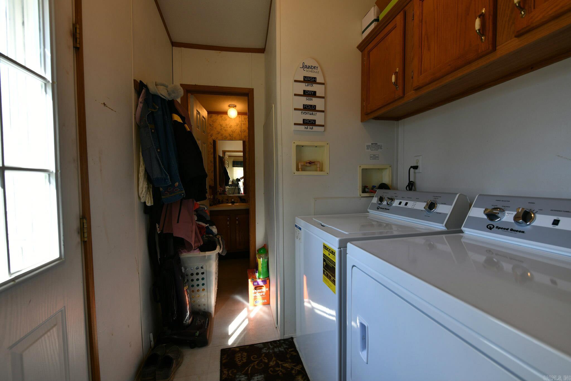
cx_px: 286
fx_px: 238
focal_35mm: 15
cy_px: 190
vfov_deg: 77.3
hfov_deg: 100.4
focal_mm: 15
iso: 160
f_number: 4.5
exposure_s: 1/80
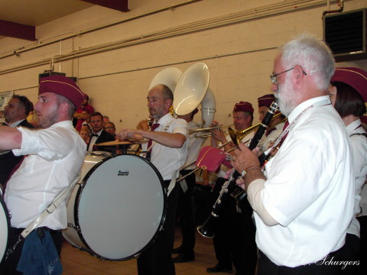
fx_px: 456
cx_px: 184
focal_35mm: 43
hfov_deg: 43.9
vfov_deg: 33.6
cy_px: 138
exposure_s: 1/51
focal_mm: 6.6
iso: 200
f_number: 2.8
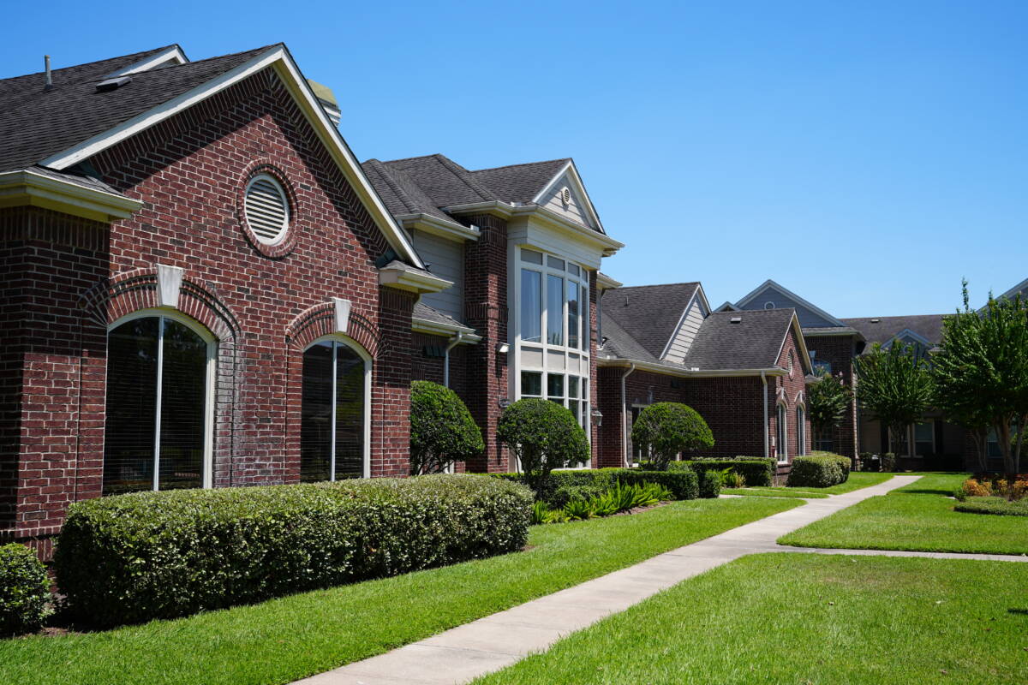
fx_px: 1056
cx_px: 514
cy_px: 342
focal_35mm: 37
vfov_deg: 35.9
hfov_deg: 51.9
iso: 100
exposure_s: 1/500
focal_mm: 37
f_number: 5
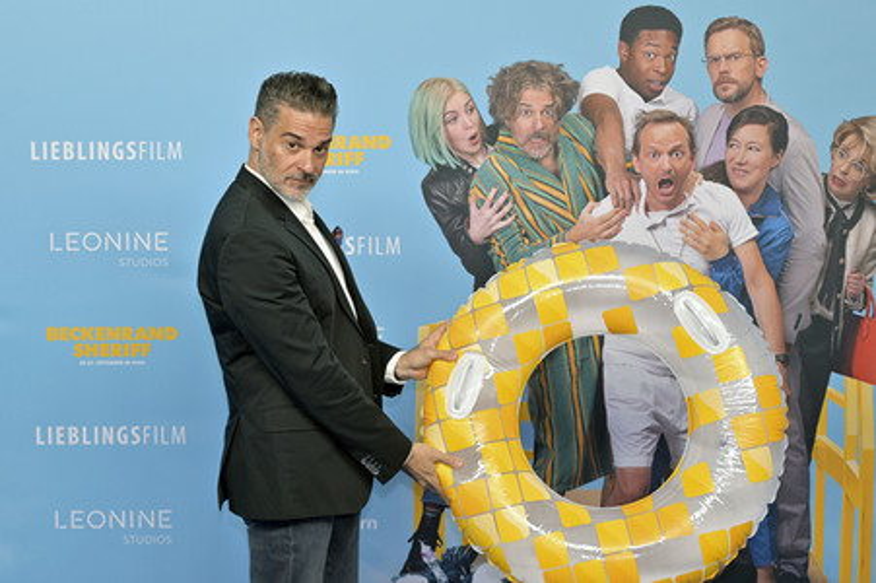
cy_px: 292
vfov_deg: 24.6
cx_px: 438
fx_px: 1337
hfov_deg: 36.3
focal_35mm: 55
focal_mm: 55
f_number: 4
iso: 160
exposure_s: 1/100
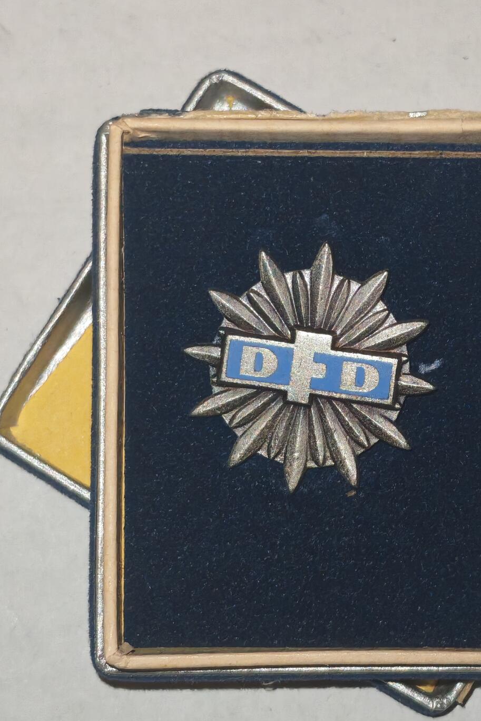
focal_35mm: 93
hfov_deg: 14.7
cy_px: 387
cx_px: 313
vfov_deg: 21.9
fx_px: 1863
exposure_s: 1/100
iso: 400
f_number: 1.95
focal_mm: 5.52
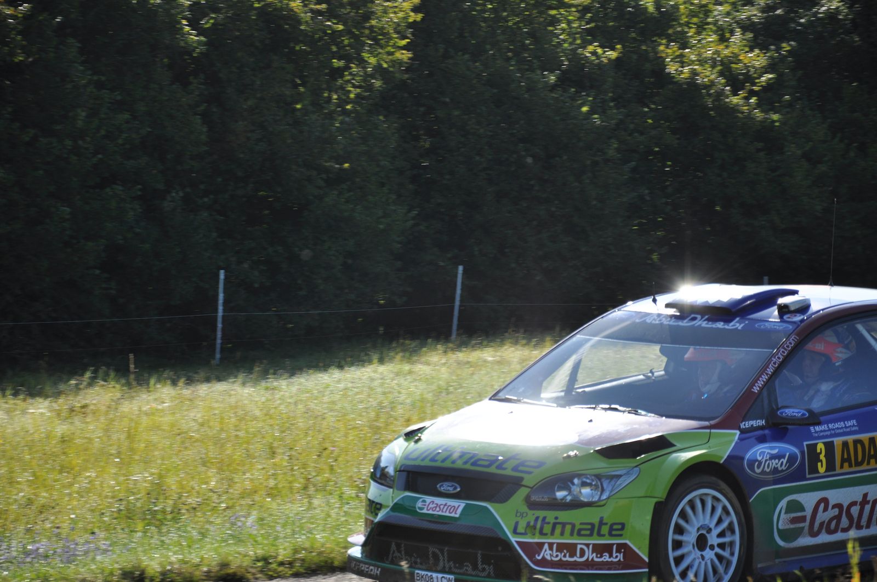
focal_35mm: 158
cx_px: 438
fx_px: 3831
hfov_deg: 13.1
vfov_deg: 8.7
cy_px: 291
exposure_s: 1/800
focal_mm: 105
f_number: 7.1
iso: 200
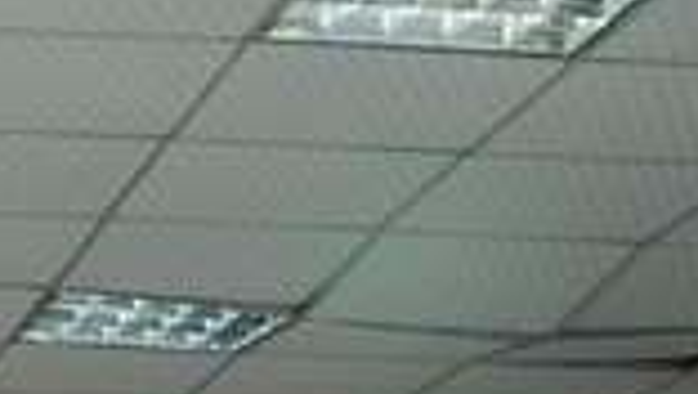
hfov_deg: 12.2
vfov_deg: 6.6
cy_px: 1139
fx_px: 3124
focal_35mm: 169
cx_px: -295
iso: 800
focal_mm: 21
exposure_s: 1/25
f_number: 3.8
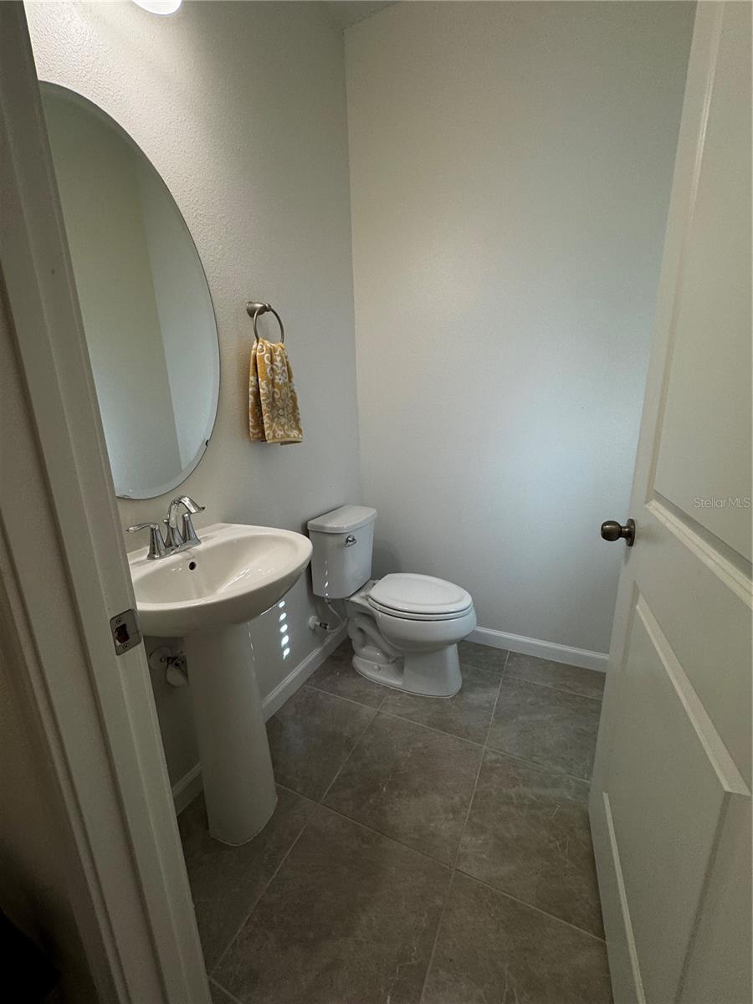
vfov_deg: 102.1
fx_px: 406
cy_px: 502
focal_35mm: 14
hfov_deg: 85.7
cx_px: 376
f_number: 2.2
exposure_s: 1/120
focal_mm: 2.22
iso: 125
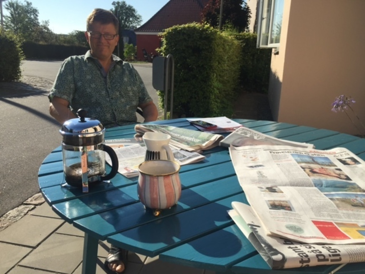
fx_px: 306
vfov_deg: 48.2
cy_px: 137
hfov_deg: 61.7
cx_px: 182
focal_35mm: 29
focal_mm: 4.15
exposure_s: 1/2639
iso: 32
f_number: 2.2
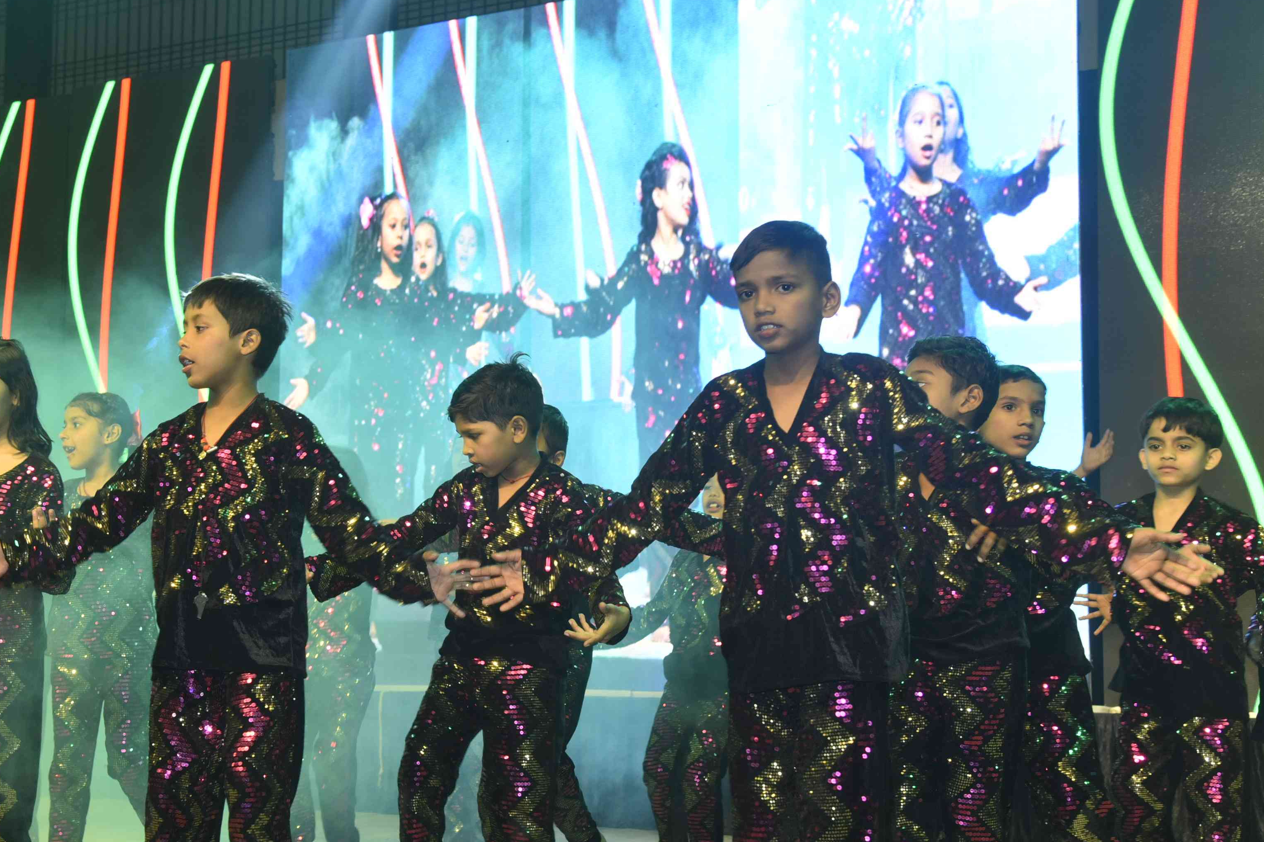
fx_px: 1966
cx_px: 384
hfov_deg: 35.2
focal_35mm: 56
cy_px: 443
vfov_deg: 24.2
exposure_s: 1/160
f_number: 5
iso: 500
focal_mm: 38
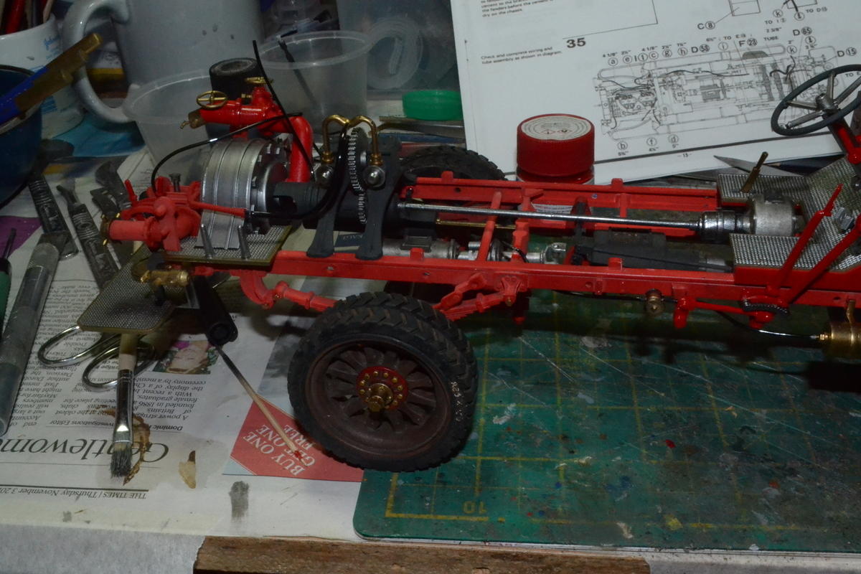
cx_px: 430
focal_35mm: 36
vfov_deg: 36.9
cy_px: 287
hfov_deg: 53.1
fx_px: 861
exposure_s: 1/60
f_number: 25
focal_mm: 24
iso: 3200
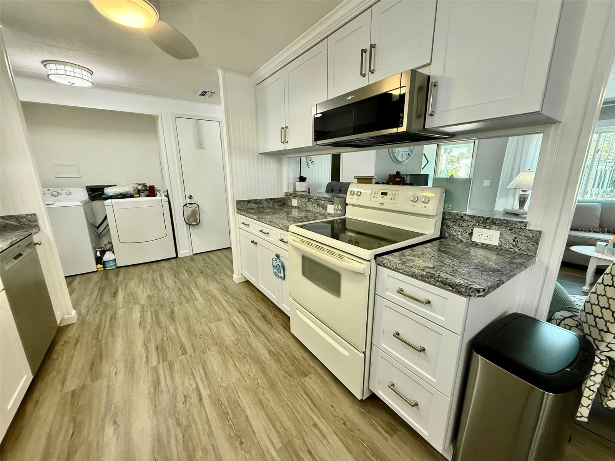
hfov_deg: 102.1
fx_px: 249
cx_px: 308
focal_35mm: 14
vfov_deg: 85.7
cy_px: 230
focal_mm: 2.22
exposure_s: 1/120
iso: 250
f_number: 2.2
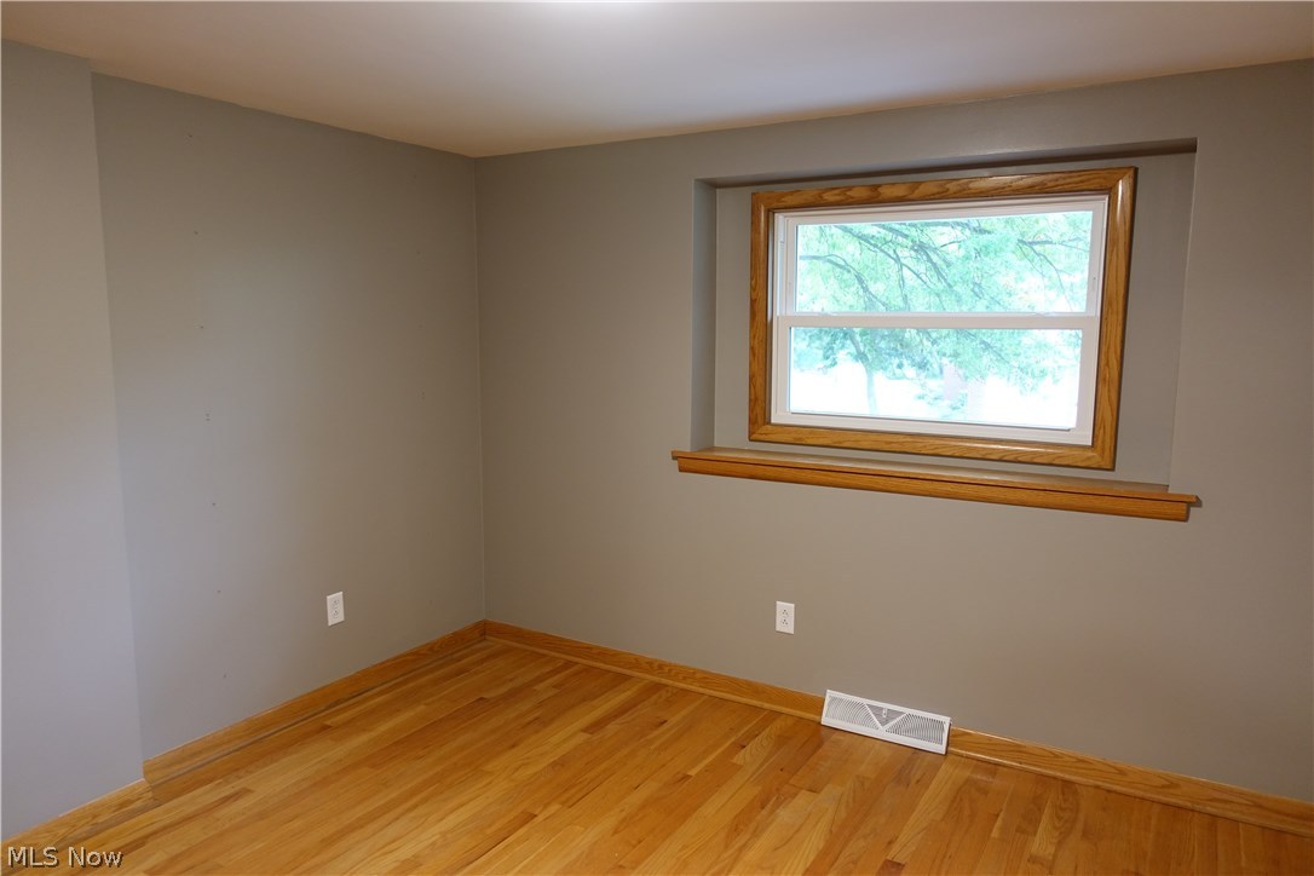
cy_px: 438
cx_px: 657
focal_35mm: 24
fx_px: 876
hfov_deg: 73.7
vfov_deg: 53.1
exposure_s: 1/30
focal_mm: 8.8
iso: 320
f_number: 1.8
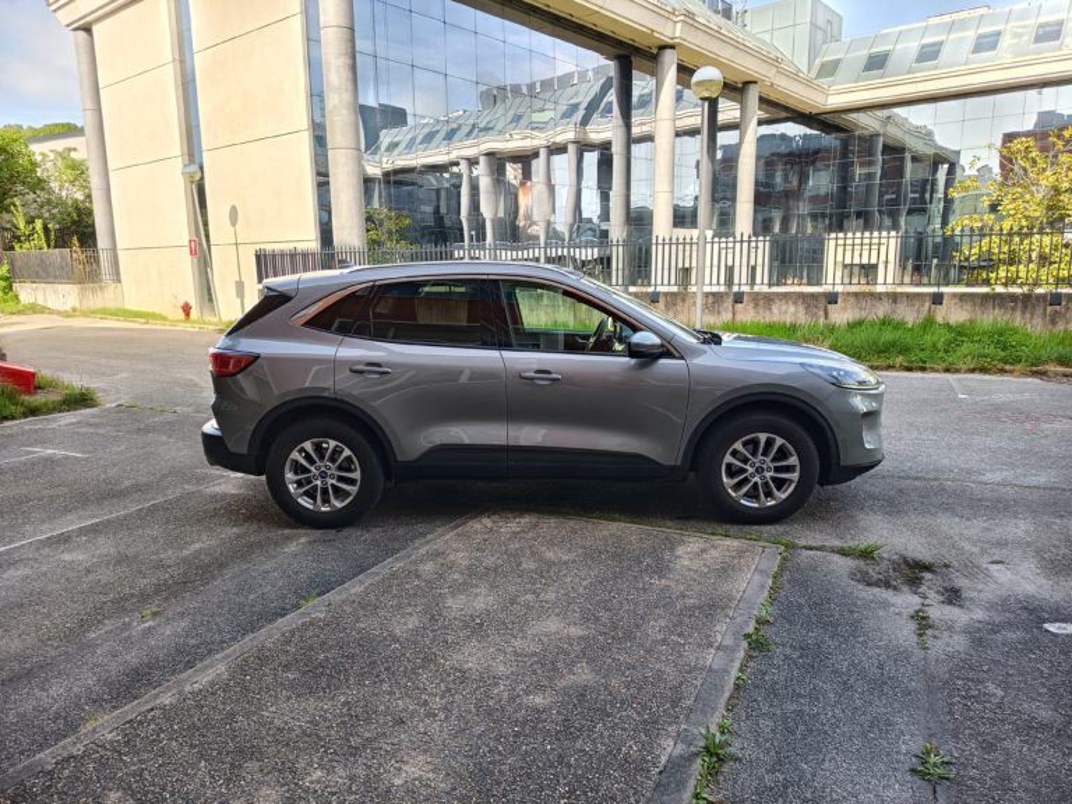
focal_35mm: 24
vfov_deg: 56.8
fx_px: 743
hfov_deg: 71.6
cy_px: 402
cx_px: 536
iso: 91
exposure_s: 1/100
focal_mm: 5.24
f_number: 1.7
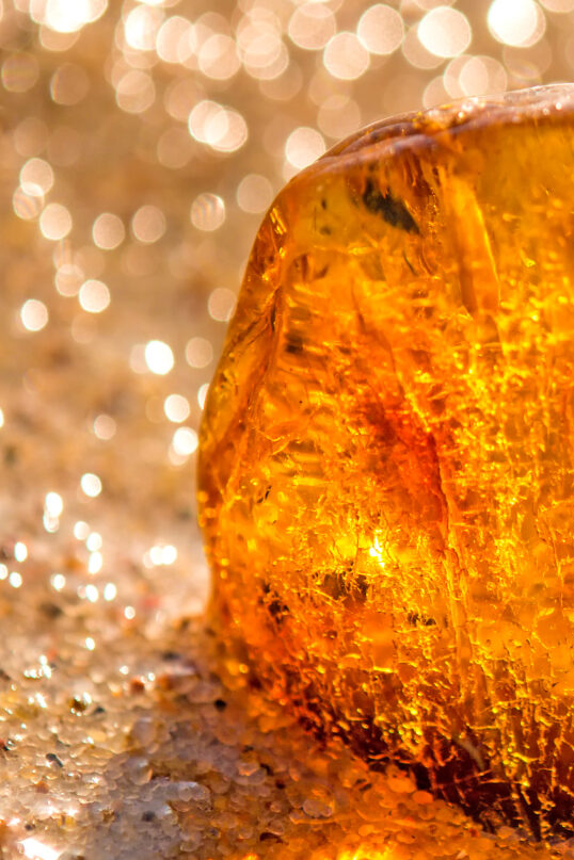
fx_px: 13655
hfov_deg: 2.4
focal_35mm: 571
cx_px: 930
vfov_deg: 3.6
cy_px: 459
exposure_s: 1/2500
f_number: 5
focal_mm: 180
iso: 320
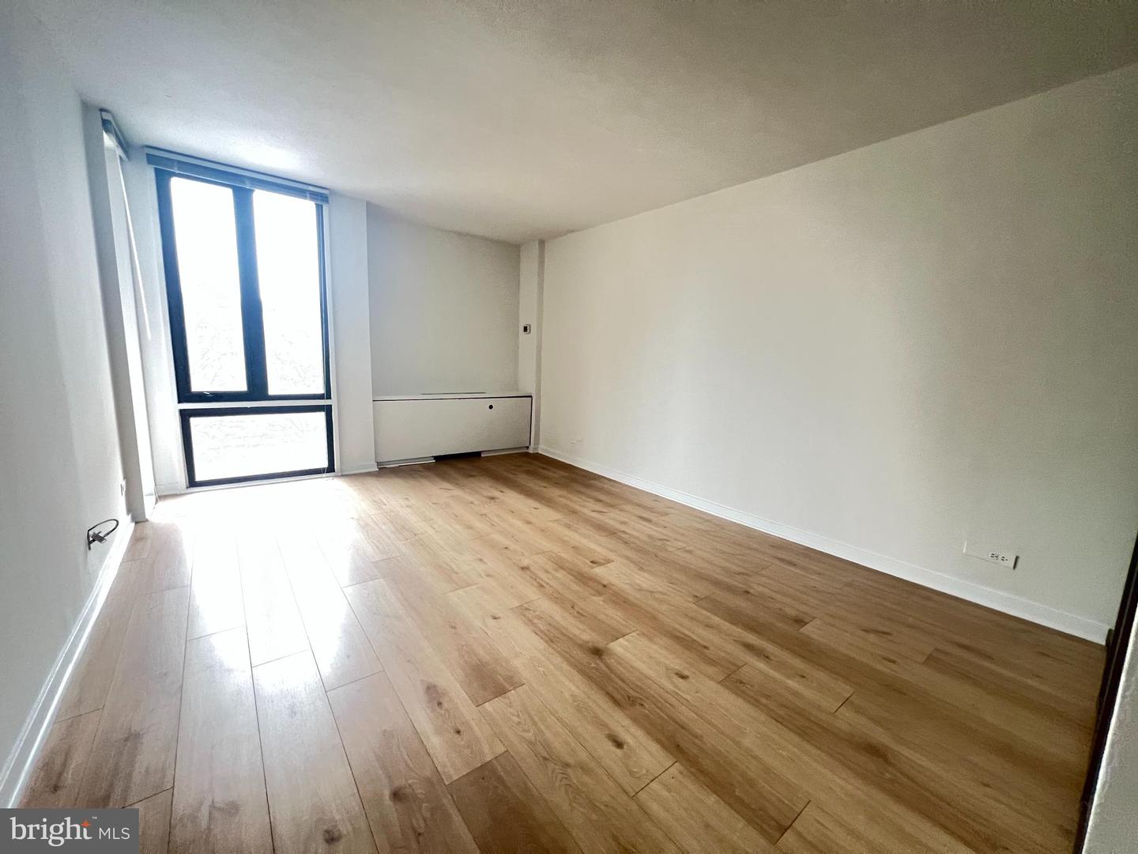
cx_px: 569
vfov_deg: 89.9
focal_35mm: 13
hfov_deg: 106.2
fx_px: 427
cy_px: 427
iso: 400
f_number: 1.8
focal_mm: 1.57
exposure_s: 1/60
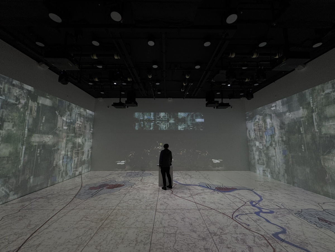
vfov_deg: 85.7
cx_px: 168
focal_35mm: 14
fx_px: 135
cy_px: 126
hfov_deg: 102.1
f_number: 2.2
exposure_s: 1/90
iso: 100
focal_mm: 2.22
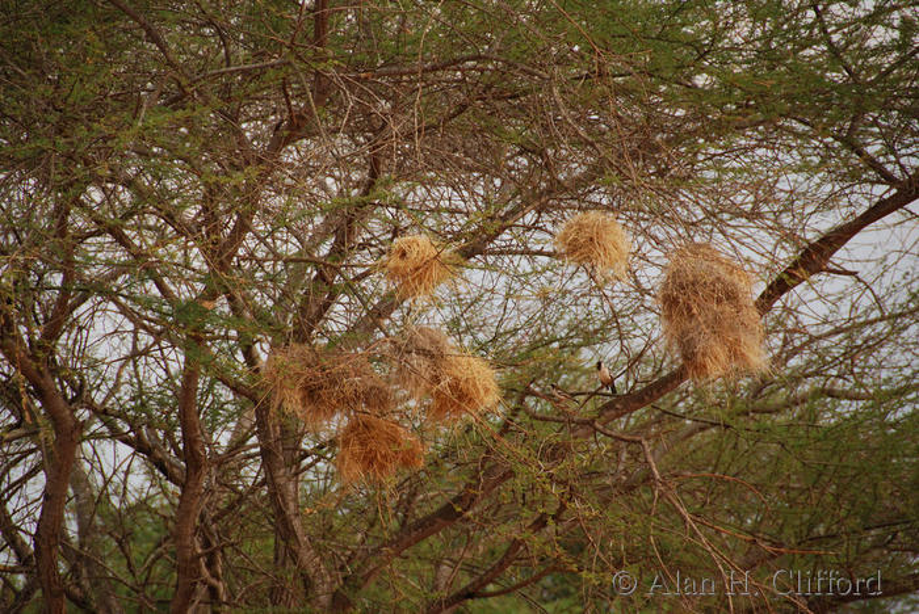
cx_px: 460
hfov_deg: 6.9
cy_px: 307
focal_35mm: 300
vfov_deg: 4.6
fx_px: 7664
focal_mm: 200
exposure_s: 1/200
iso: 100
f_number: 5.6
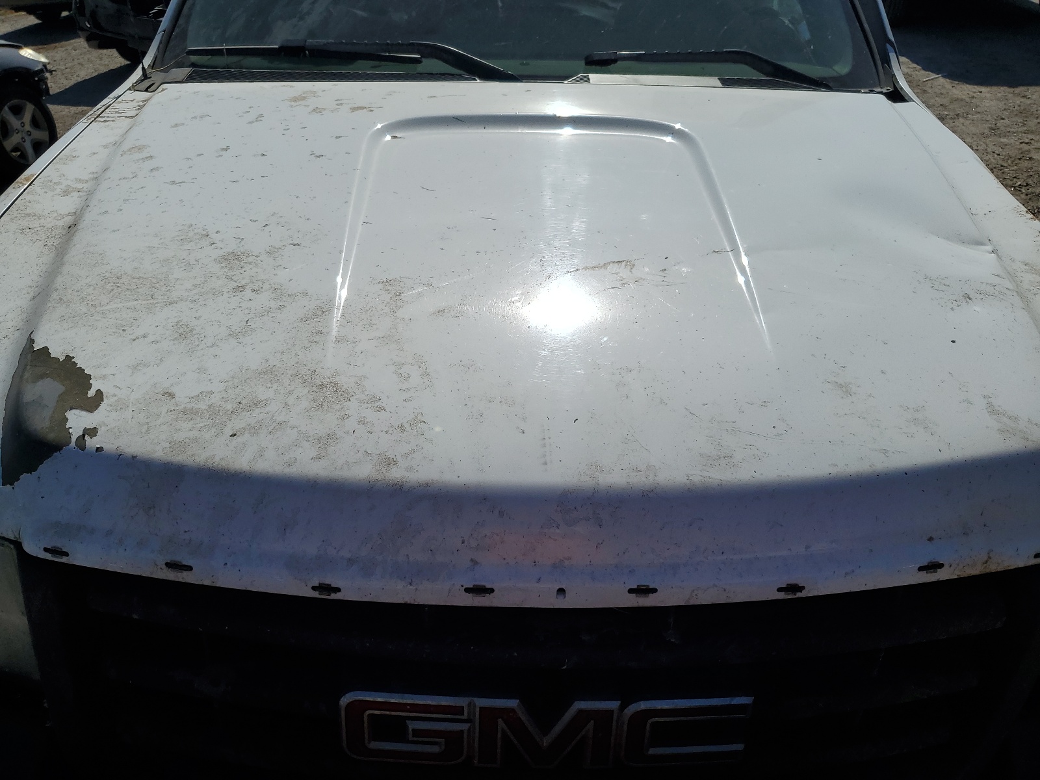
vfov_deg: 53.1
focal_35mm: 26
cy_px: 390
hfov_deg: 67.3
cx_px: 520
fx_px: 781
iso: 52
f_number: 1.5
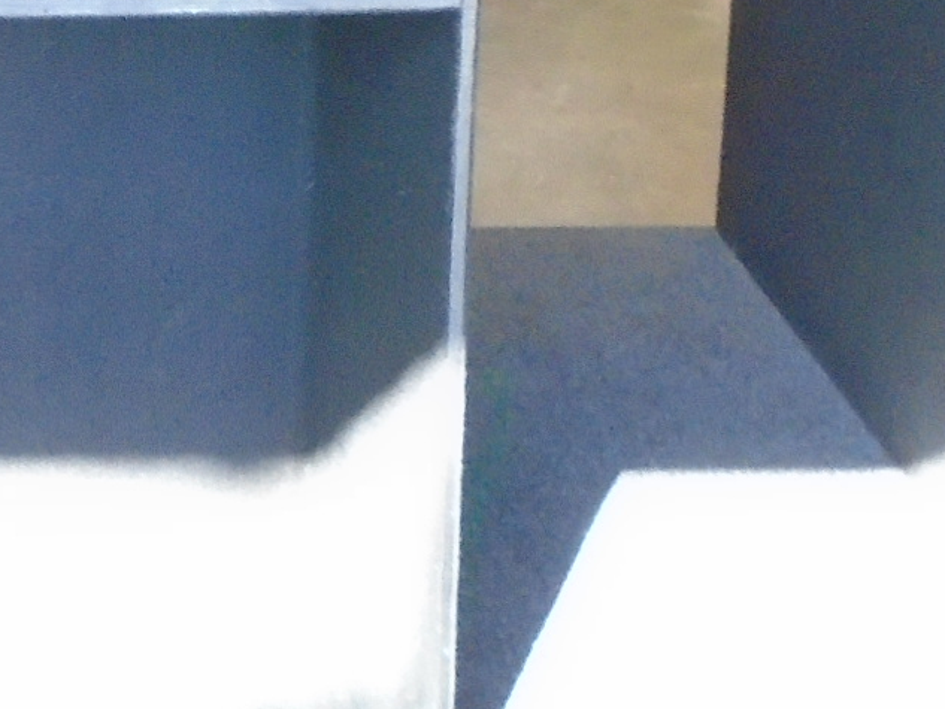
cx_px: 173
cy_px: -100
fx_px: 3468
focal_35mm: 127
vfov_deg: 11.5
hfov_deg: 15.4
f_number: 3.5
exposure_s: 1/30
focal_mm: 5.5
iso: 500
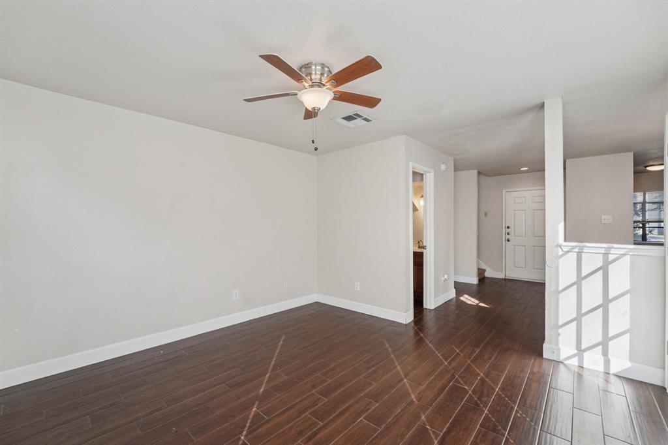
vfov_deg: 81.2
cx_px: 334
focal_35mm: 14
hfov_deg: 104.3
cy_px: 222
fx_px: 260
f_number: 8
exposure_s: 1/80
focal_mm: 14
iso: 400
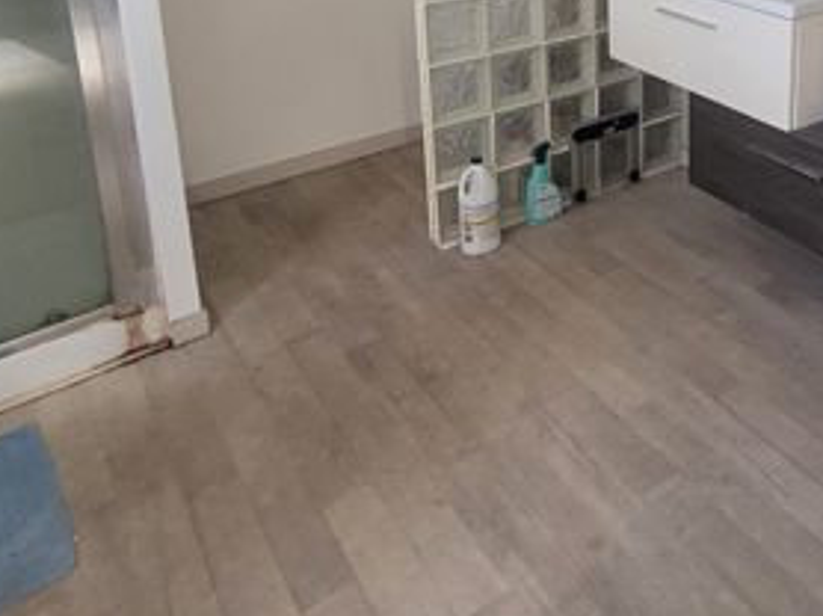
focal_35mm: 33
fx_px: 784
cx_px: 691
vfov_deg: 37.1
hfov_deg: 50.9
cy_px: -36
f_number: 2.2
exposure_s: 1/50
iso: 320
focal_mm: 1.74
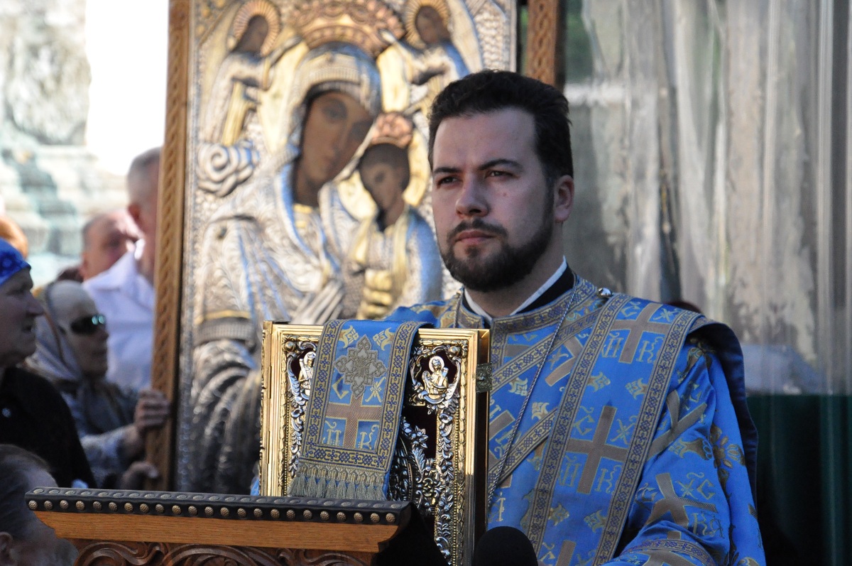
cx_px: 426
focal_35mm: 138
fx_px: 3262
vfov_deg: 9.9
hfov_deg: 14.9
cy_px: 283
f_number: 8
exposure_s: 1/3200
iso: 2500
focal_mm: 92
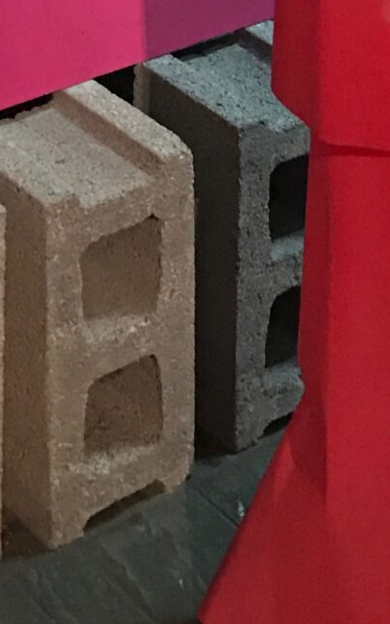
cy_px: -487
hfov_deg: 11.1
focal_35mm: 117
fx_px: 1988
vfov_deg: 15.4
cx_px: 17
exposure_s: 1/6
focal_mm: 3.99
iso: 100
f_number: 1.8
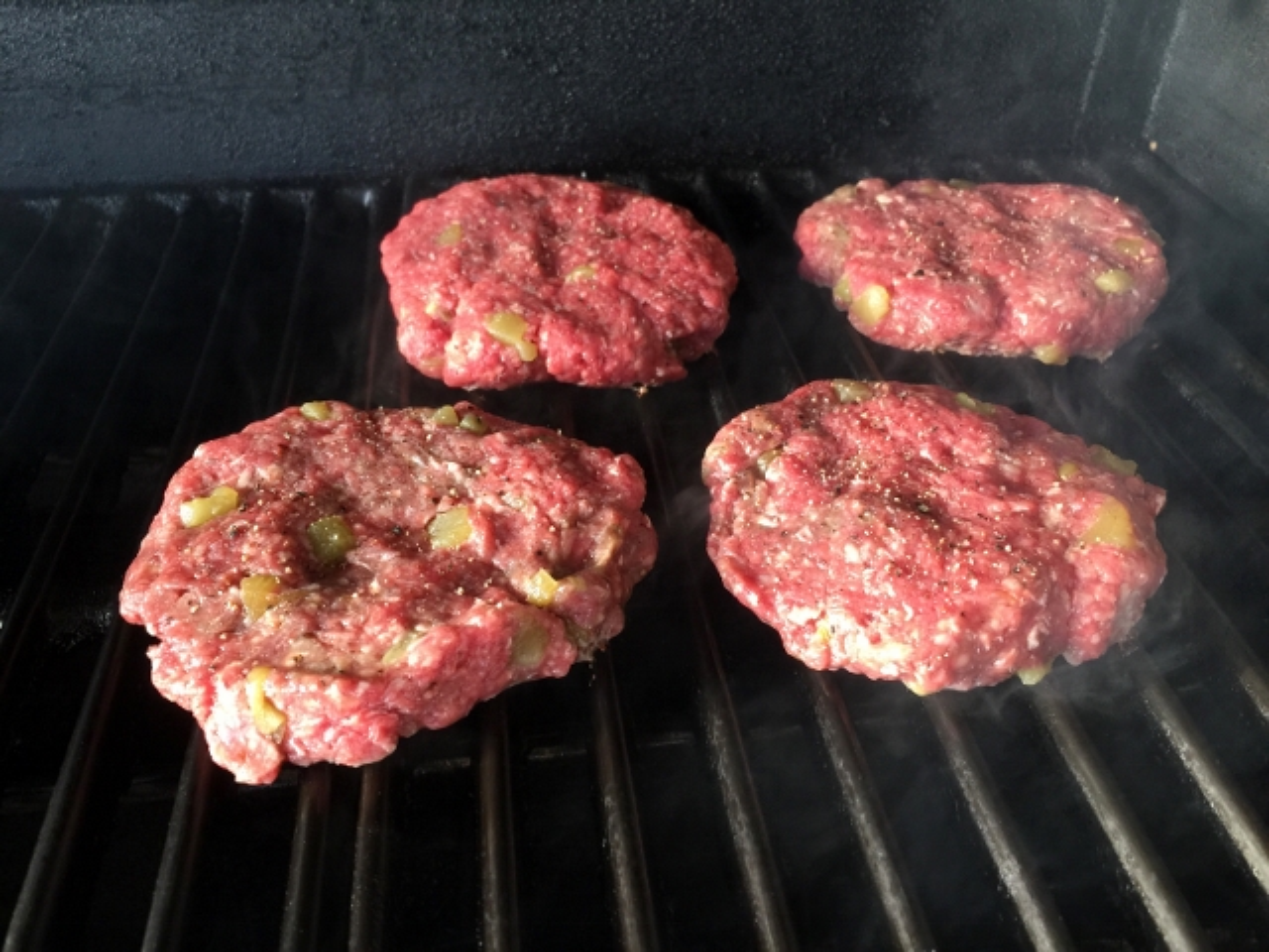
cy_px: 476
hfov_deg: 61.7
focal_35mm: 29
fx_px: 1063
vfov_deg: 48.2
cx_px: 634
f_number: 2.2
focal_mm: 4.15
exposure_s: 1/30
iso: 40
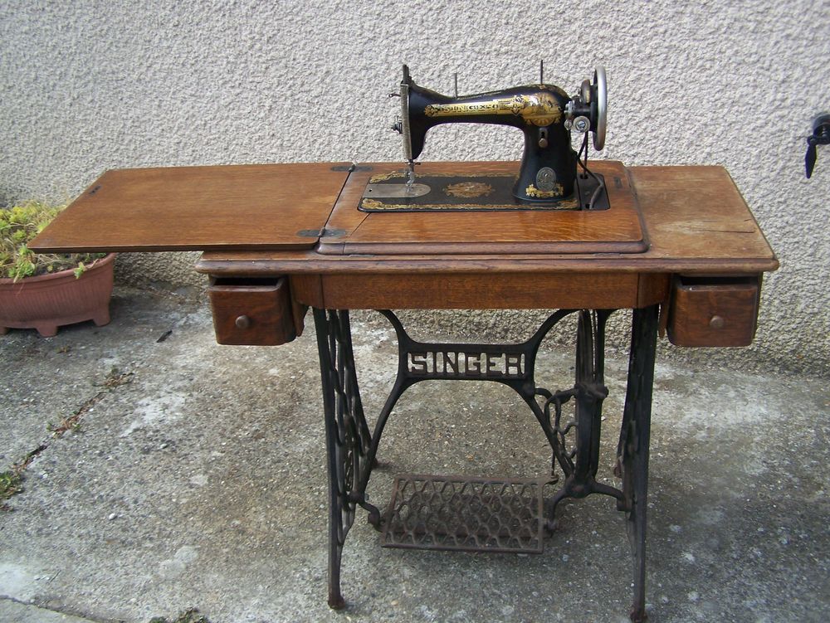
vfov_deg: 37.8
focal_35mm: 38
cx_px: 415
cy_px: 312
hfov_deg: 49.0
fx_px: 912
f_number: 2.8
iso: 80
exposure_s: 1/640
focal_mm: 6.3
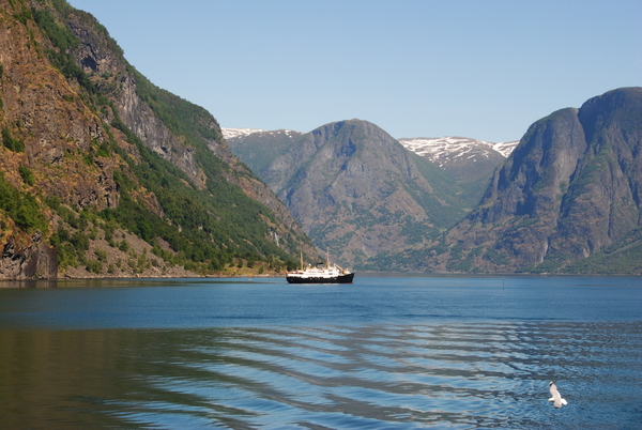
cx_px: 321
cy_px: 215
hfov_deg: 24.6
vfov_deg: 16.6
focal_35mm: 82
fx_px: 1473
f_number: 10
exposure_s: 1/200
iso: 200
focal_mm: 55
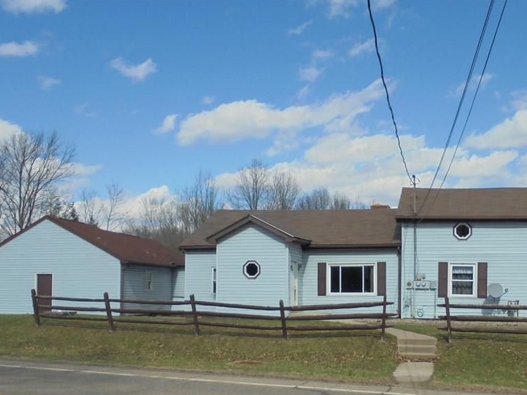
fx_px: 594
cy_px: 261
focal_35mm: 39
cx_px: 302
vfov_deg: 36.5
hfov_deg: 47.7
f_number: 11.8
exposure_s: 1/125
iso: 100
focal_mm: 5.3
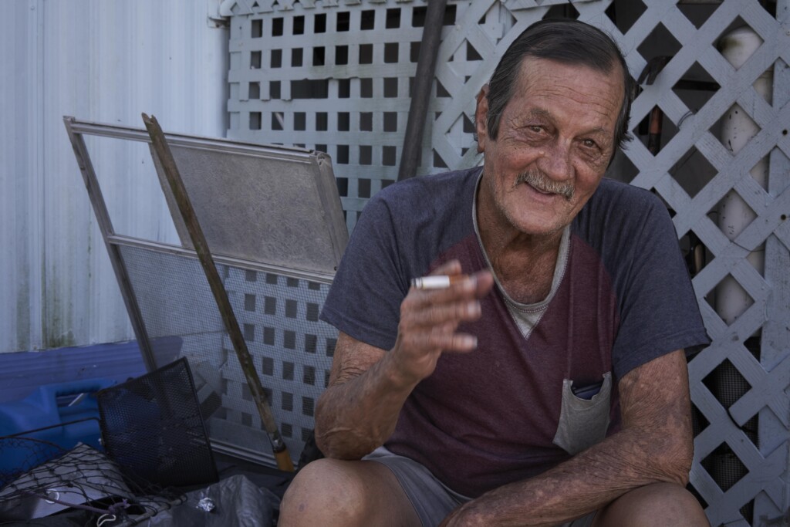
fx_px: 1207
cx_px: 395
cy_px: 264
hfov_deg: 36.2
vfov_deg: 24.6
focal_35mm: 55
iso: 500
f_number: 13
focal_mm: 55
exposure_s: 1/125
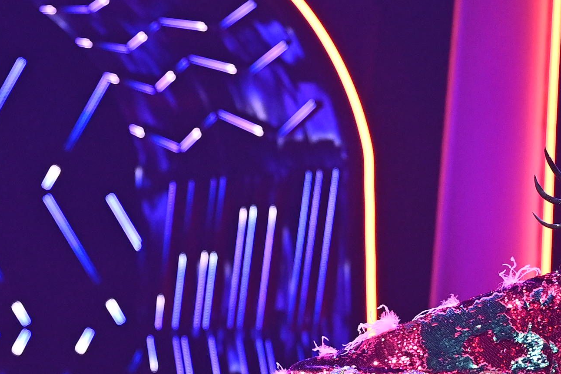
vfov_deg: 4.3
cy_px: 334
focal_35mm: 317
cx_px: 422
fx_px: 4940
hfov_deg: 6.5
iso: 3200
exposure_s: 1/400
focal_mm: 98
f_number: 2.8
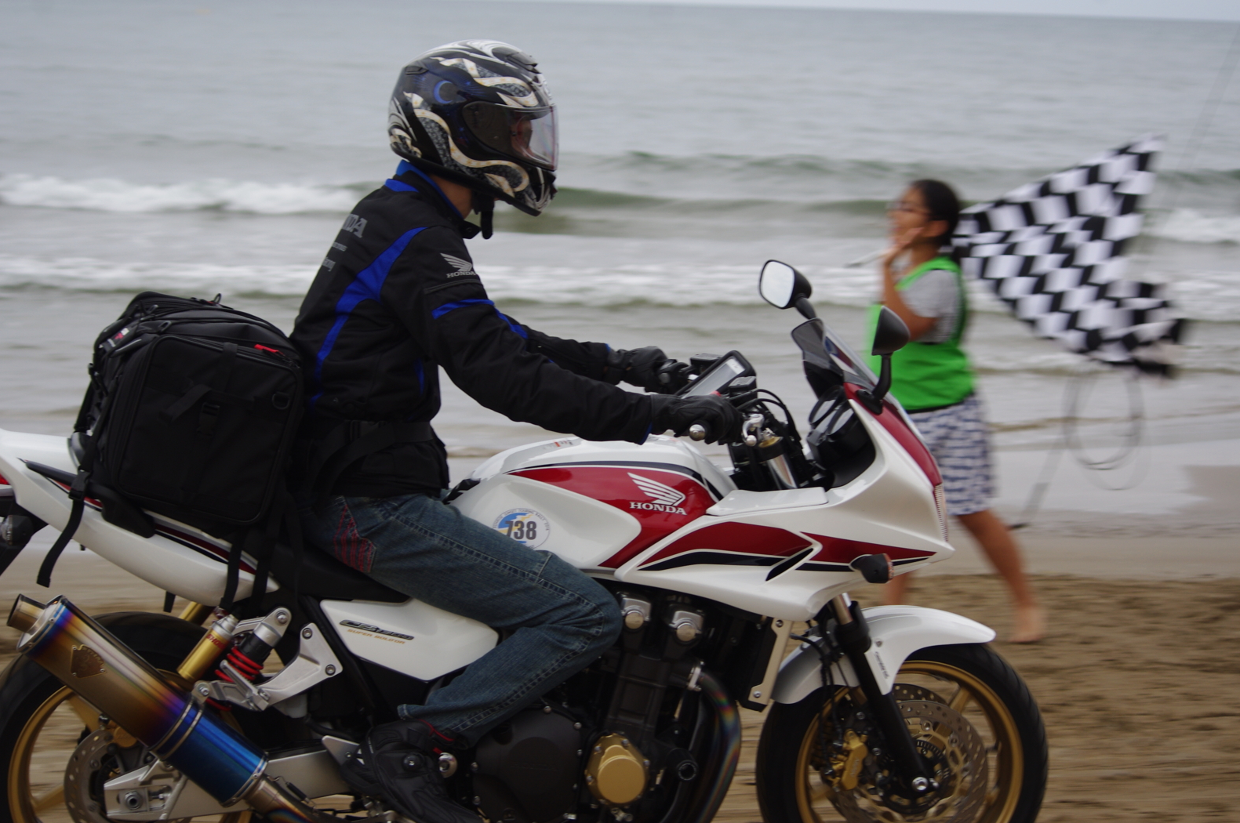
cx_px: 616
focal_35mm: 83
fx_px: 2855
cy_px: 407
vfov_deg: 16.4
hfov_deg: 24.5
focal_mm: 55
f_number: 5
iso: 200
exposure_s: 1/200
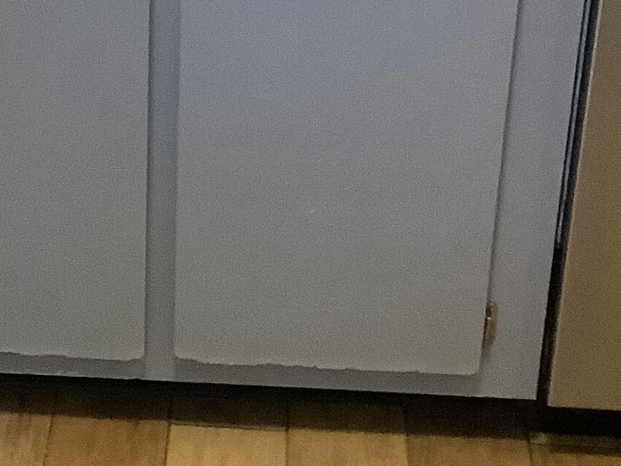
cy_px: 110
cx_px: 83
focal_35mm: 110
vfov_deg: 13.4
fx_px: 1974
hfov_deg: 17.7
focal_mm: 3.3
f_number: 2.4
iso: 400
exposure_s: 1/40
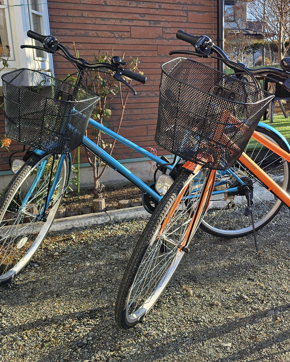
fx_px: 386
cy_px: 168
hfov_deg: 40.7
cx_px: 190
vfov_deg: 50.2
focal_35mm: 36
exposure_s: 1/228
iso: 20
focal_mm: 6.3
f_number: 1.7
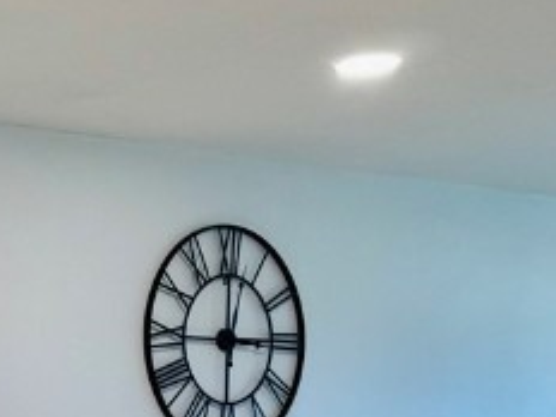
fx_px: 1703
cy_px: 549
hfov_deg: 14.5
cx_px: -642
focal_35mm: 106
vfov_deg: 13.4
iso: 80
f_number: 1.78
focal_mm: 6.76
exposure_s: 1/120
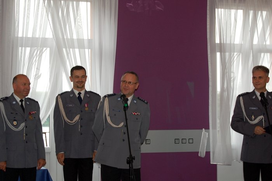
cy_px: 90
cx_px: 136
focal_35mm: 82
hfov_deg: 24.6
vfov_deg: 16.6
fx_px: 623
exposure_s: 1/60
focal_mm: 55
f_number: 5.6
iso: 450
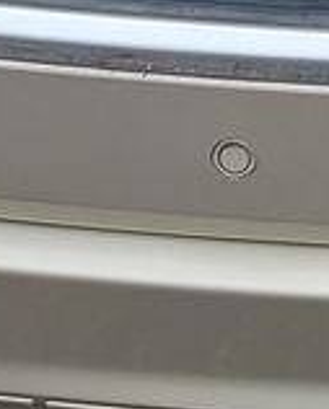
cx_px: 712
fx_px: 2876
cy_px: -727
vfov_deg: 7.4
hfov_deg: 6.3
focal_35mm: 237
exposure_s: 1/119
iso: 53
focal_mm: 6.7
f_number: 1.8
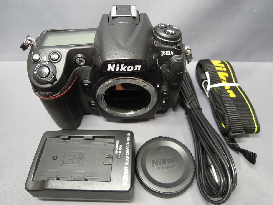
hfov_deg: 71.6
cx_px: 136
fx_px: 189
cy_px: 102
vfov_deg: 56.8
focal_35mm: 24
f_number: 2.2
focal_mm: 4.3
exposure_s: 1/30
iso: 250
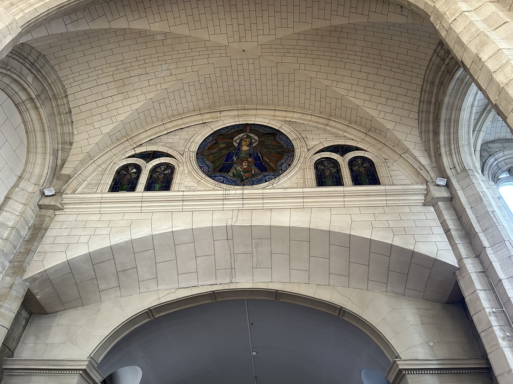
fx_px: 385
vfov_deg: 53.1
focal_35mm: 26
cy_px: 192
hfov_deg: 67.3
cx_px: 256
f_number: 1.5
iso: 400
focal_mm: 5.7
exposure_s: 1/60
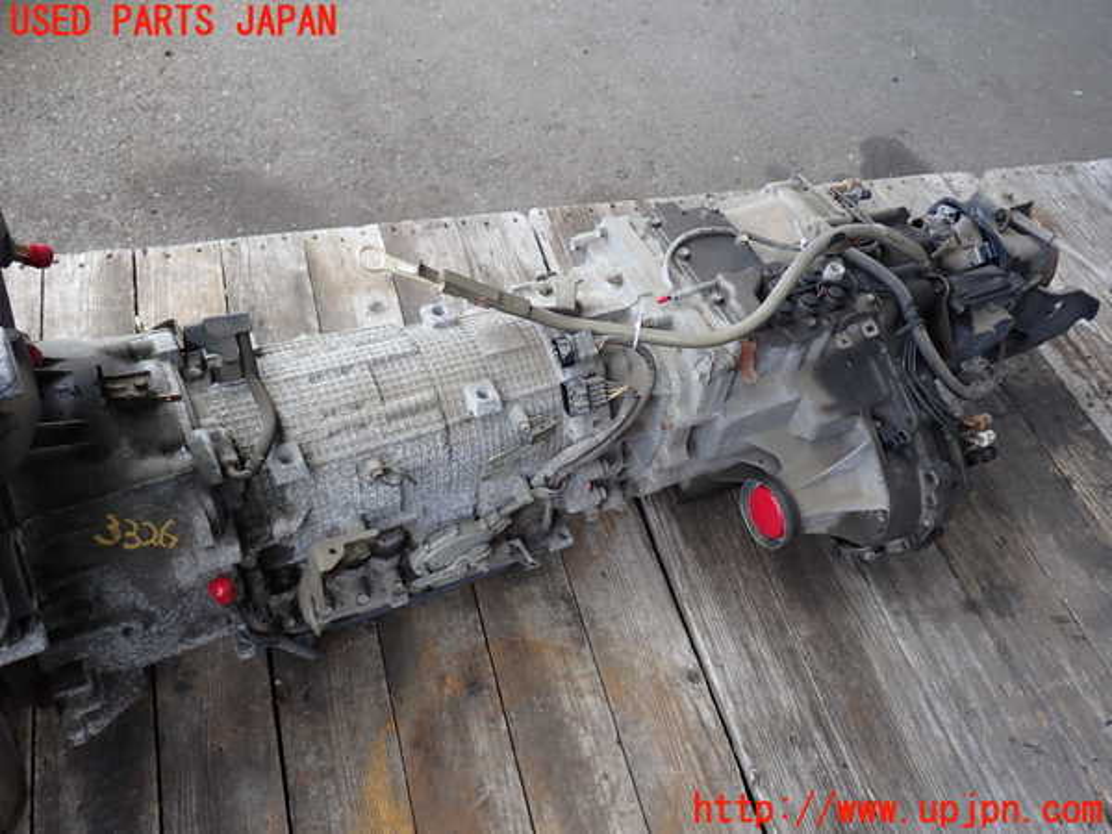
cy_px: 417
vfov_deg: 44.2
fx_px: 1028
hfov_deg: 56.8
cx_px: 556
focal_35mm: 32
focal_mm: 5.79
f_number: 2.4
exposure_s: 1/60
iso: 100
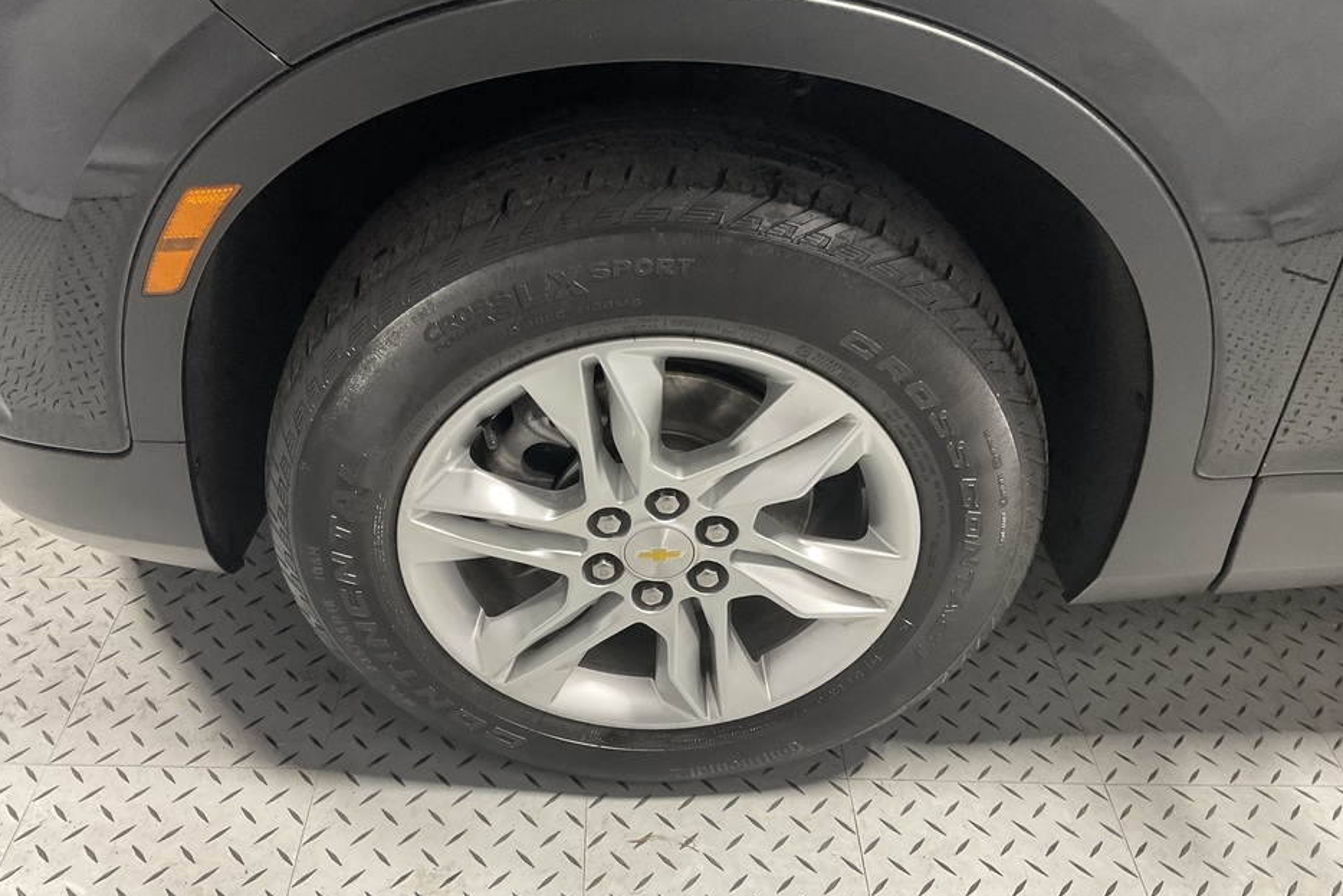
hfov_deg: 60.3
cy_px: 498
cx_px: 659
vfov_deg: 42.3
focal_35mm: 31
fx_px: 1157
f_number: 1.8
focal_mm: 3
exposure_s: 1/60
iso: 100
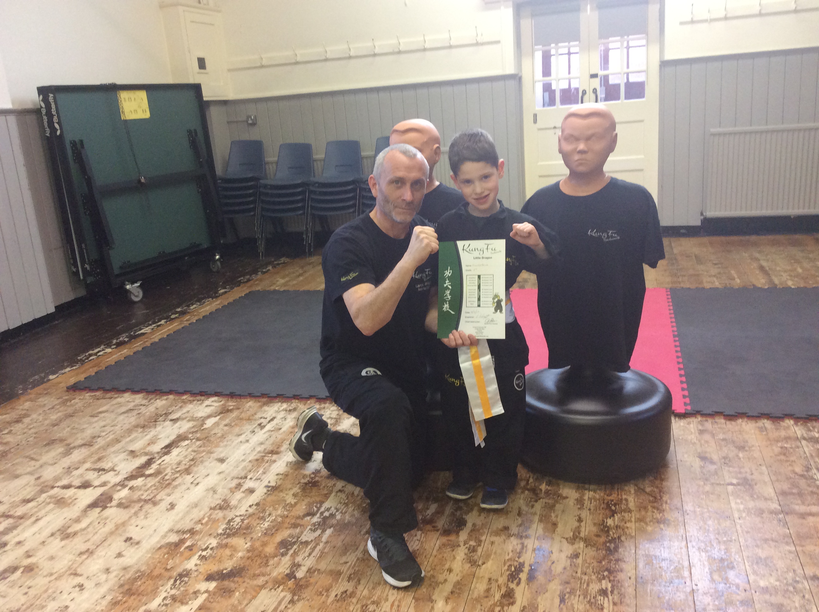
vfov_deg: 44.1
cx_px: 410
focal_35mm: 32
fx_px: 756
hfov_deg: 56.9
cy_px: 306
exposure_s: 1/25
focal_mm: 3.3
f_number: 2.4
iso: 100
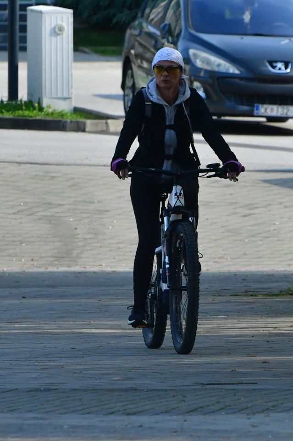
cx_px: 146
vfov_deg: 7.4
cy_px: 220
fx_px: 3385
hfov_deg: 5.0
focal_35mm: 277
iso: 1600
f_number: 6.3
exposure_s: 1/5000
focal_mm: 185
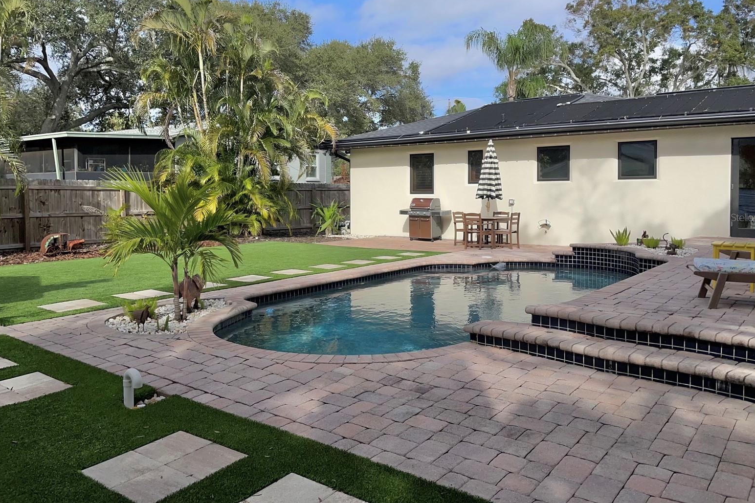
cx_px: 386
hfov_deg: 65.5
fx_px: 587
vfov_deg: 46.3
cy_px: 217
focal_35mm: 28
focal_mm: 4.2
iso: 32
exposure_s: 1/6135
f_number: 1.6
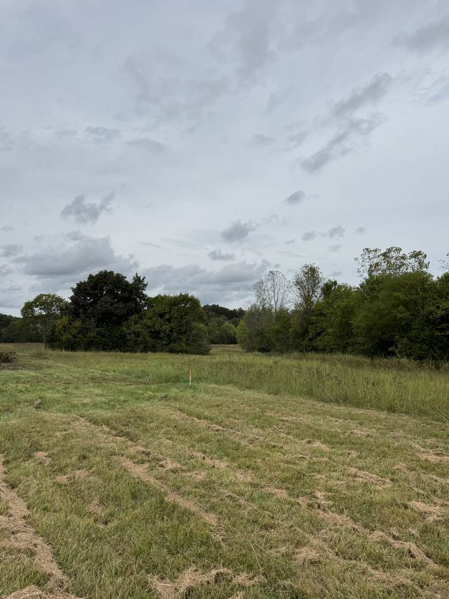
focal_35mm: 24
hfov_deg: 56.8
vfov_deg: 71.6
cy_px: 300
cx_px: 224
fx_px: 415
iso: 80
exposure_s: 1/7092
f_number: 1.78
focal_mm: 6.76
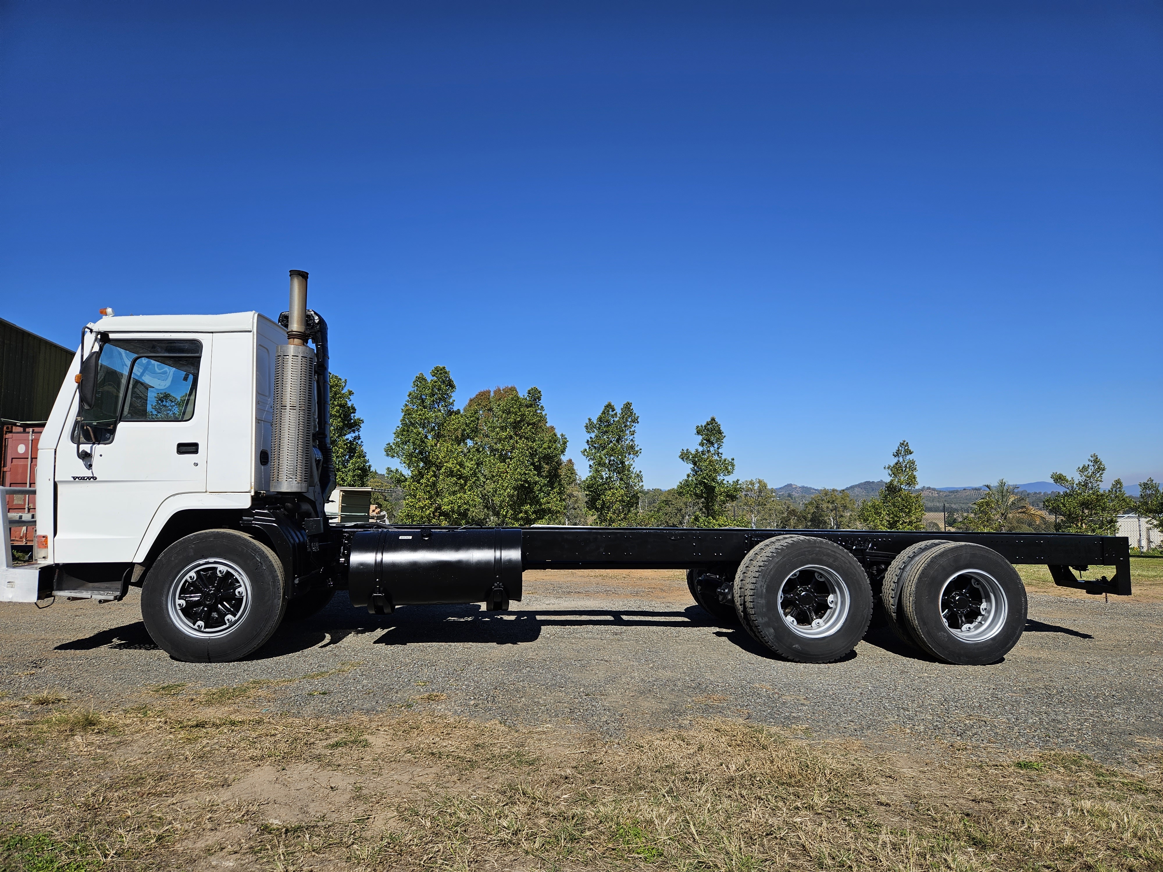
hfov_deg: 73.9
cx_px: 582
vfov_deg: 58.9
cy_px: 436
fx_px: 773
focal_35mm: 23
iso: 25
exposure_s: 1/2913
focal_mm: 5.4
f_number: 1.8
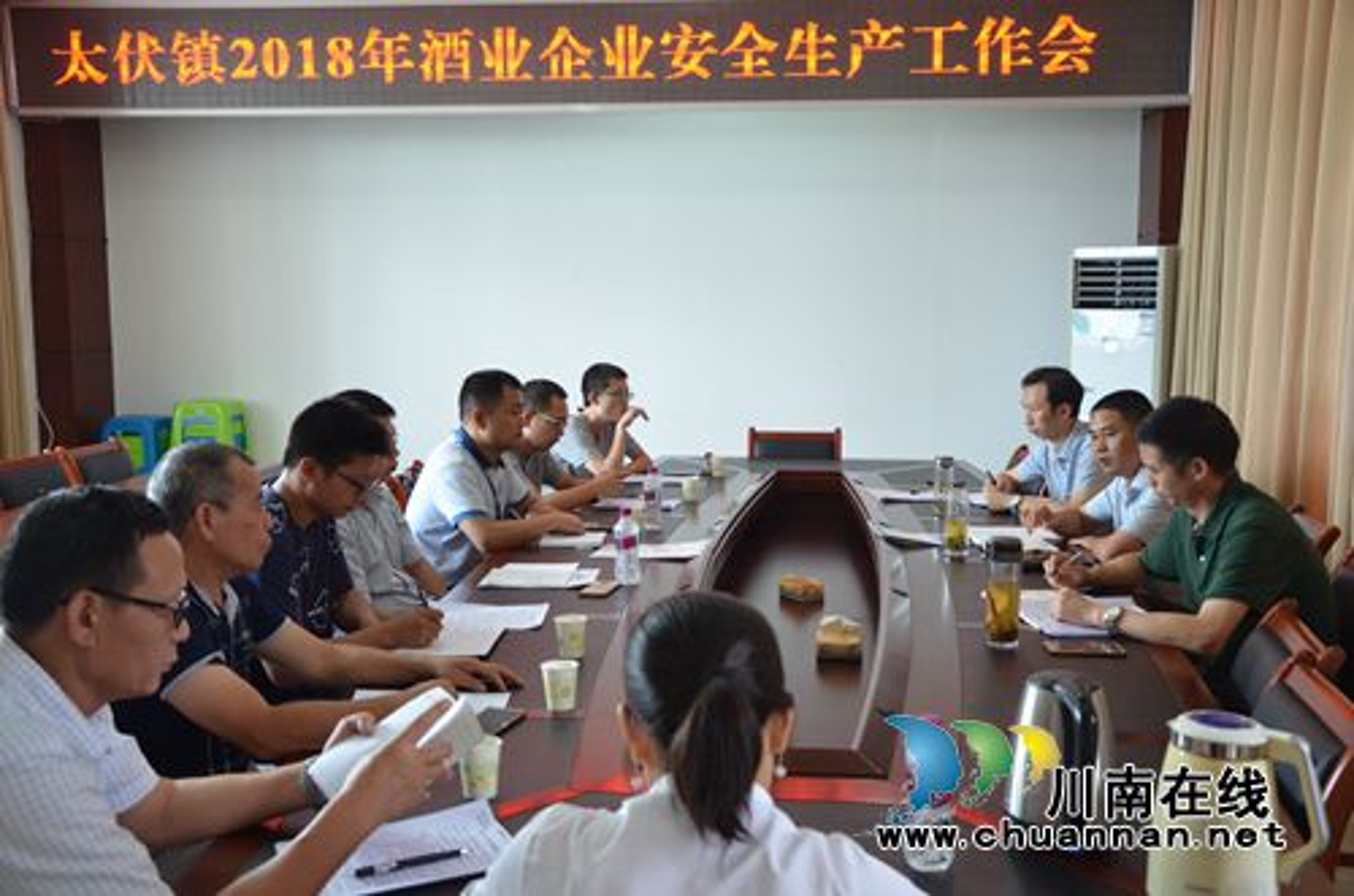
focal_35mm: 36
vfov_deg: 36.7
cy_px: 448
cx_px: 677
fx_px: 1351
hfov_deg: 53.2
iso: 800
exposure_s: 1/50
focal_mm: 24
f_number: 3.8
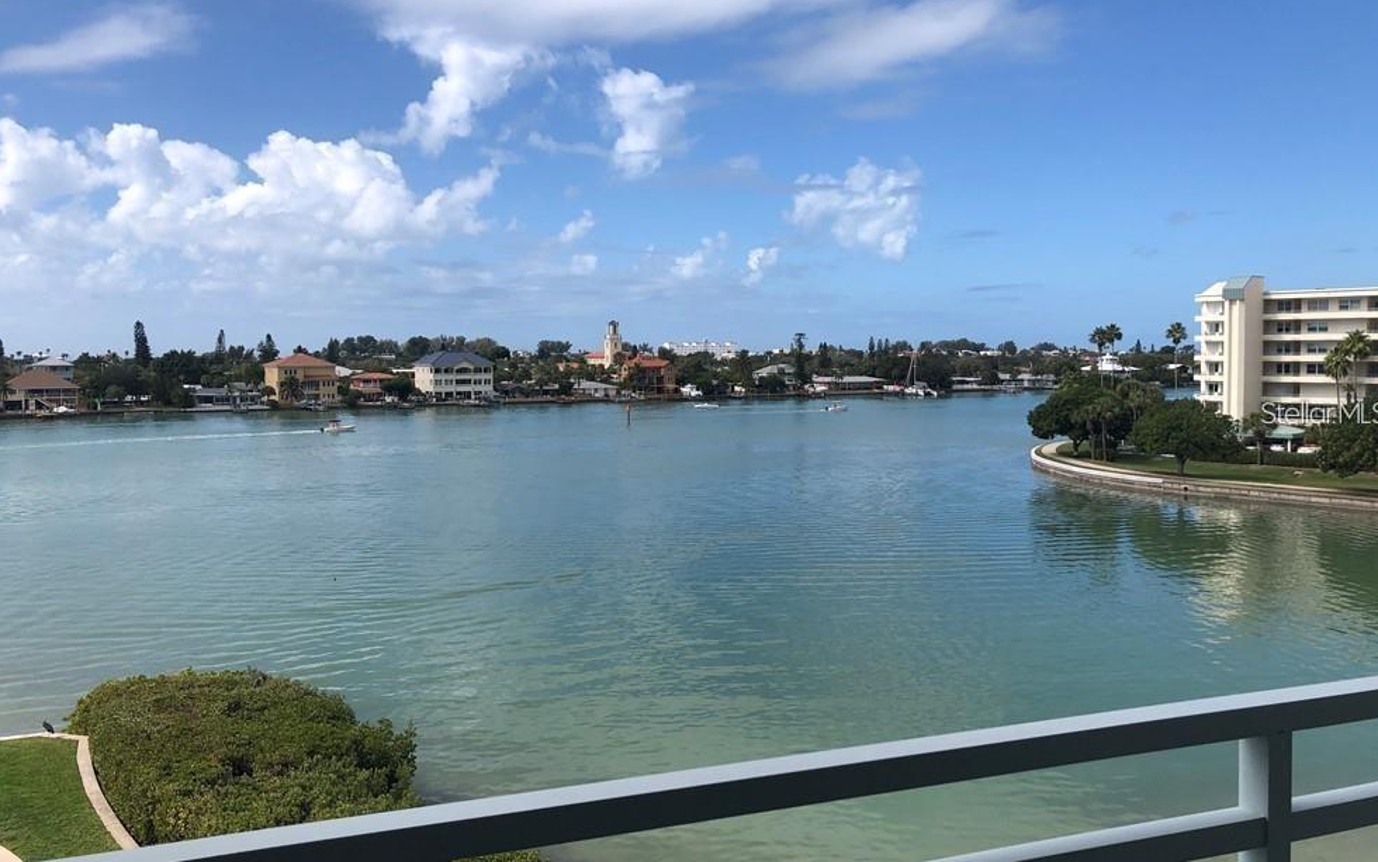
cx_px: 674
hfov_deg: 61.2
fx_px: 1164
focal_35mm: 31
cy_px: 412
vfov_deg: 40.6
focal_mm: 3.99
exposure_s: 1/3003
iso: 25
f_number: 1.8
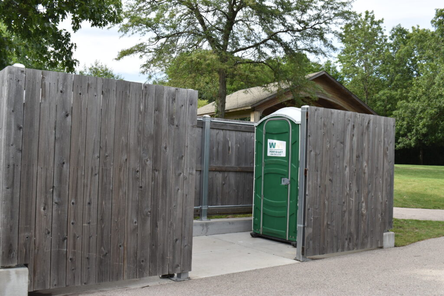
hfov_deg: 51.3
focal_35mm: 38
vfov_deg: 35.5
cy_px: 148
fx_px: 463
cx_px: 222
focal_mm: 25
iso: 200
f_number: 8
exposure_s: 1/250
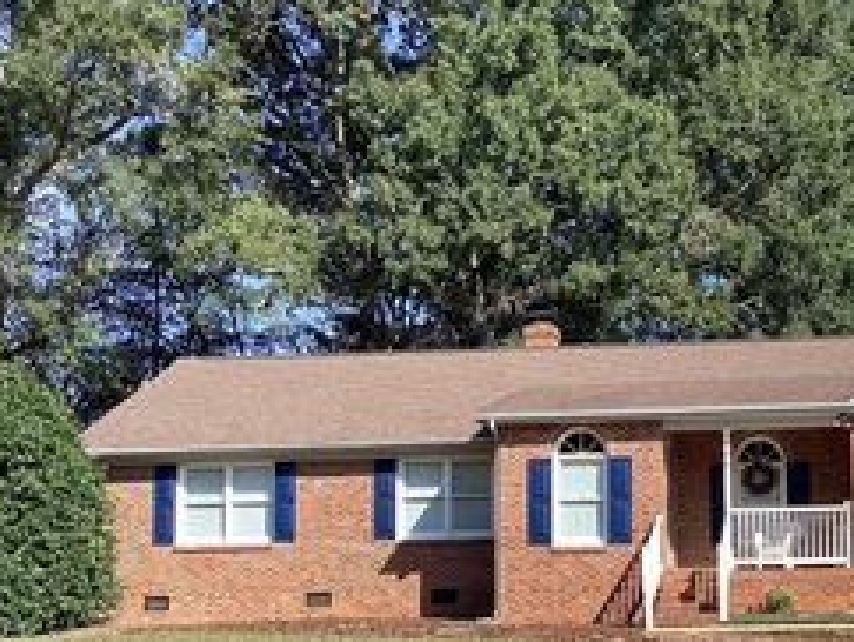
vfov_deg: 22.9
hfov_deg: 29.6
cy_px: 429
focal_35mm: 64
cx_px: 663
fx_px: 1580
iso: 25
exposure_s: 1/895
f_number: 2.4
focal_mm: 3.3
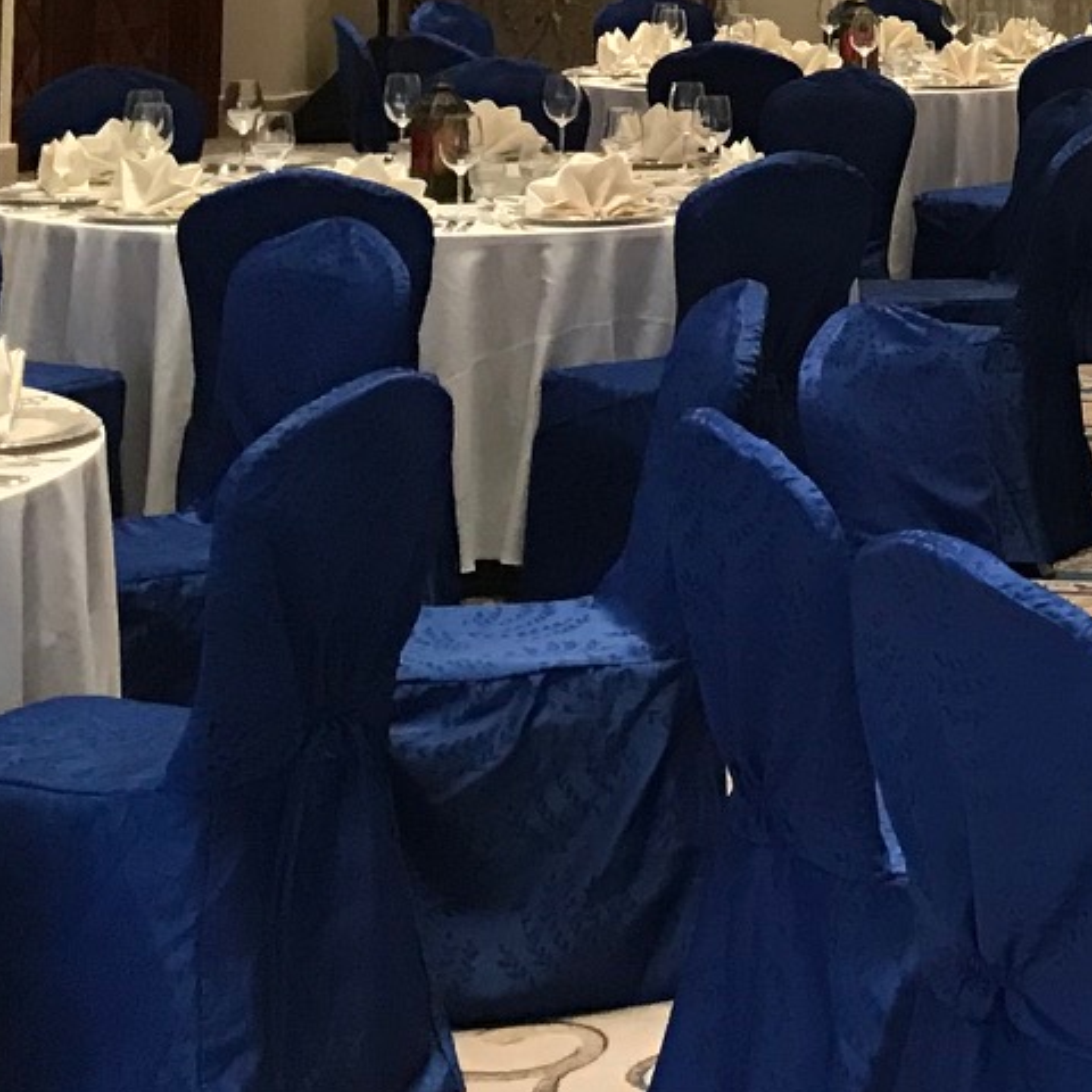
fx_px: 3712
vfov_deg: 16.1
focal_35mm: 104
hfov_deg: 15.1
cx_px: 1809
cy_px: -234
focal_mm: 3.99
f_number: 1.8
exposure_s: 1/17
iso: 80
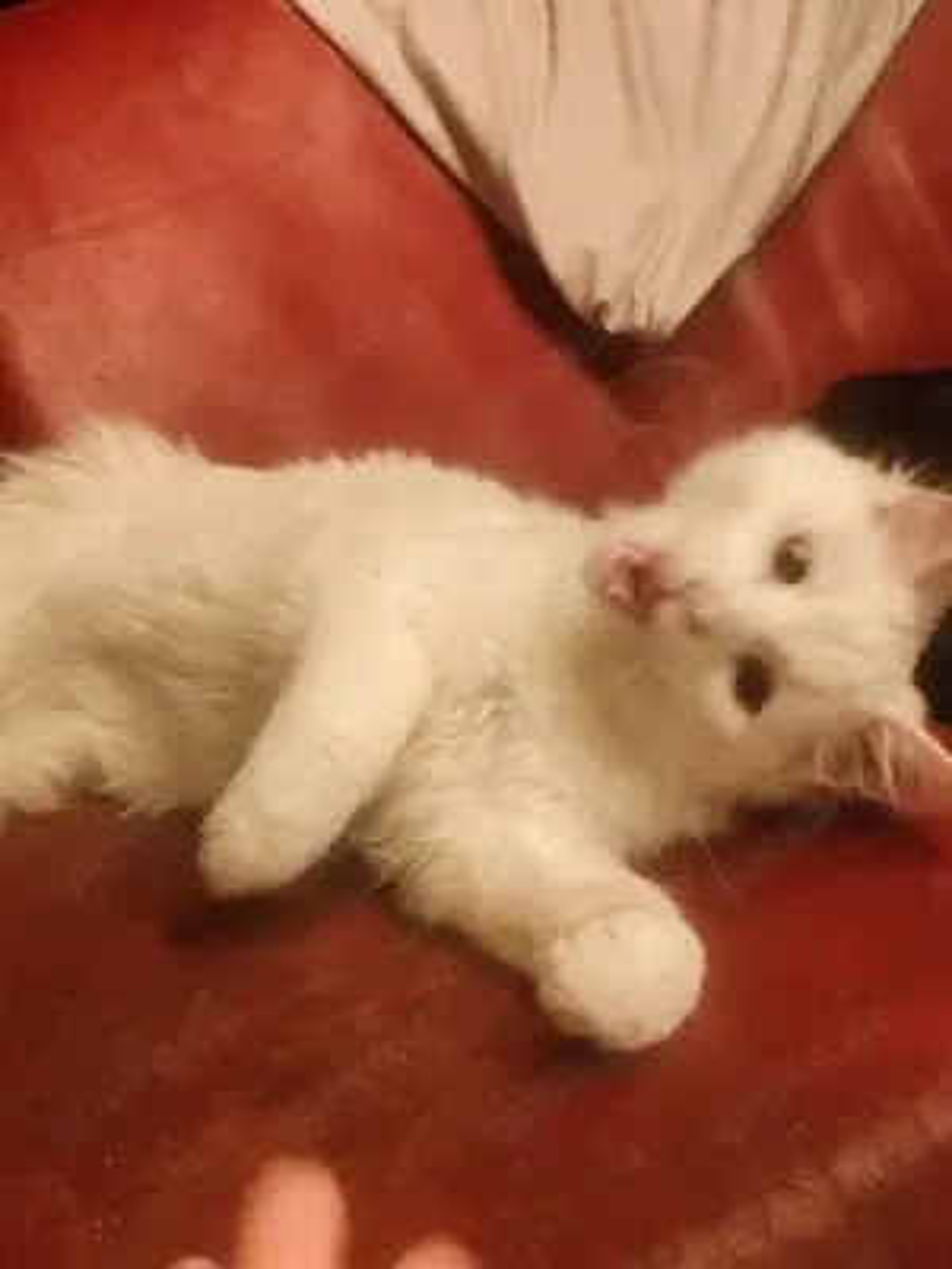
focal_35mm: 49
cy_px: 634
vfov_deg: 38.9
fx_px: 1797
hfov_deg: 29.7
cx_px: 476
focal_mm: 6.14
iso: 1250
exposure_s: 1/25
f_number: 1.65
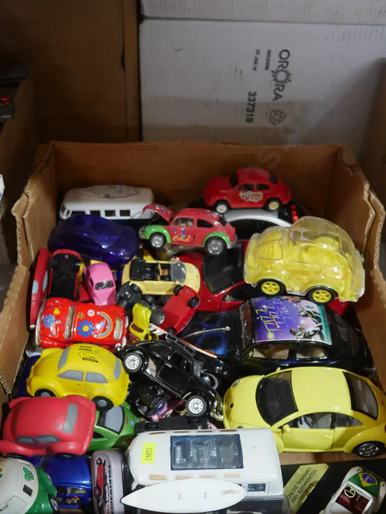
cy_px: 257
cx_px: 193
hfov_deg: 36.0
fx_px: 594
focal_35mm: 40
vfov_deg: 46.8
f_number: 4.4
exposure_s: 1/60
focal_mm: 20
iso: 640
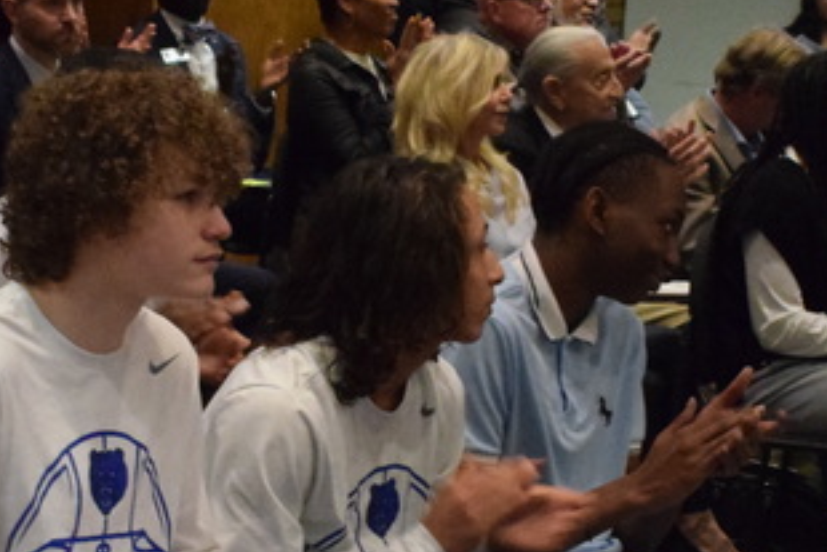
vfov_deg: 8.9
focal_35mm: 154
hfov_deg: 13.4
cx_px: 438
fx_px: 3531
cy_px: 532
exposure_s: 1/50
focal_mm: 31
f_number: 8
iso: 6400
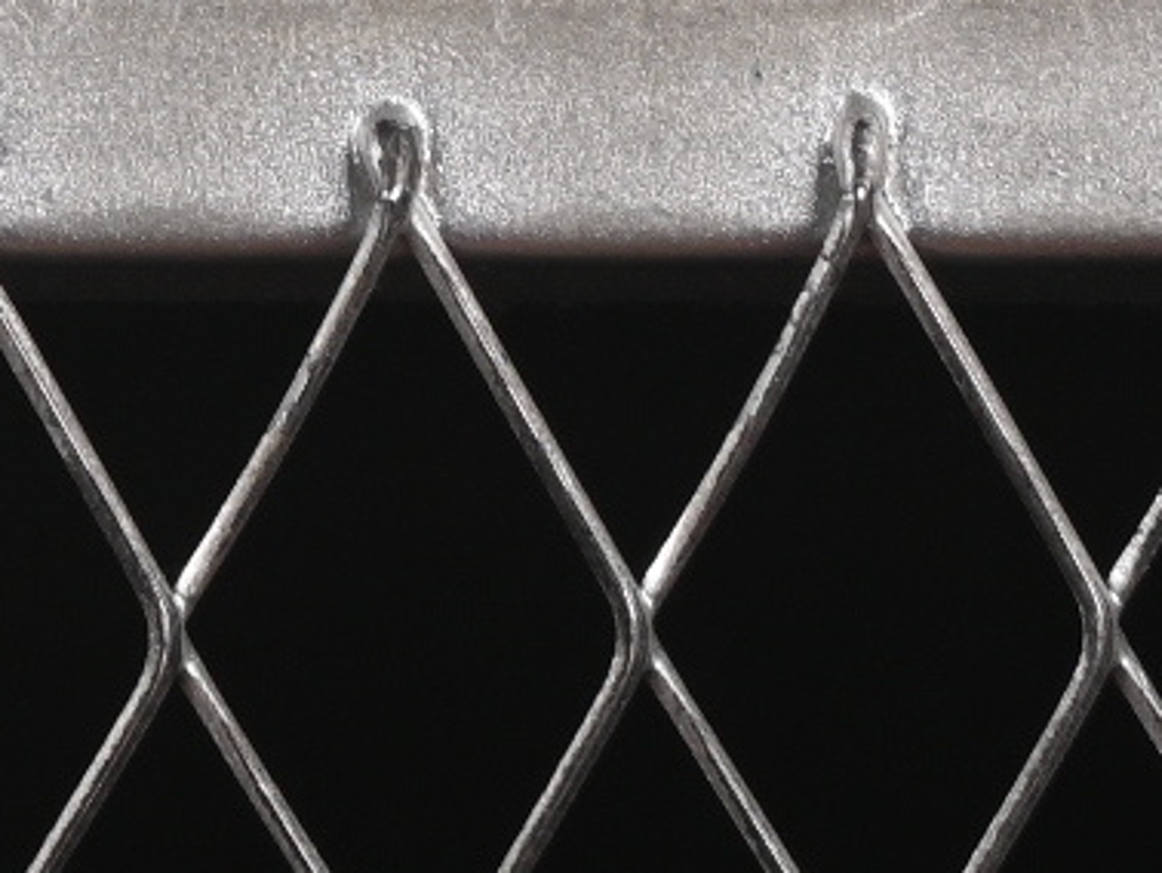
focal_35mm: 531
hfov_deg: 3.7
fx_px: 17836
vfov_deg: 2.8
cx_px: -1393
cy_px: -1835
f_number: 8
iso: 160
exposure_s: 1/80
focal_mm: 50
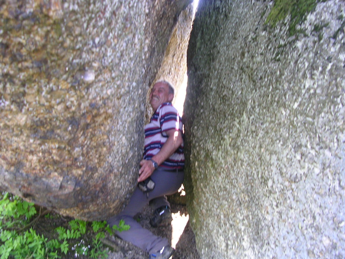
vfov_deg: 37.7
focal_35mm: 38
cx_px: 172
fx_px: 379
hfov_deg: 49.0
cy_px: 130
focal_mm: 5.8
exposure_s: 1/30.5
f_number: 2.8
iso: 50
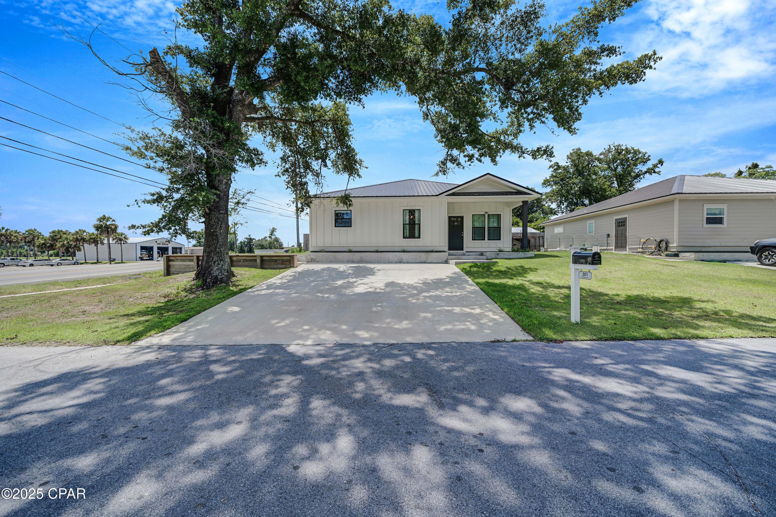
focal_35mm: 12
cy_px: 258
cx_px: 388
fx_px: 259
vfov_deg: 90.0
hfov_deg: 112.6
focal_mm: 12
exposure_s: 1/800
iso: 100
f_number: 5.6
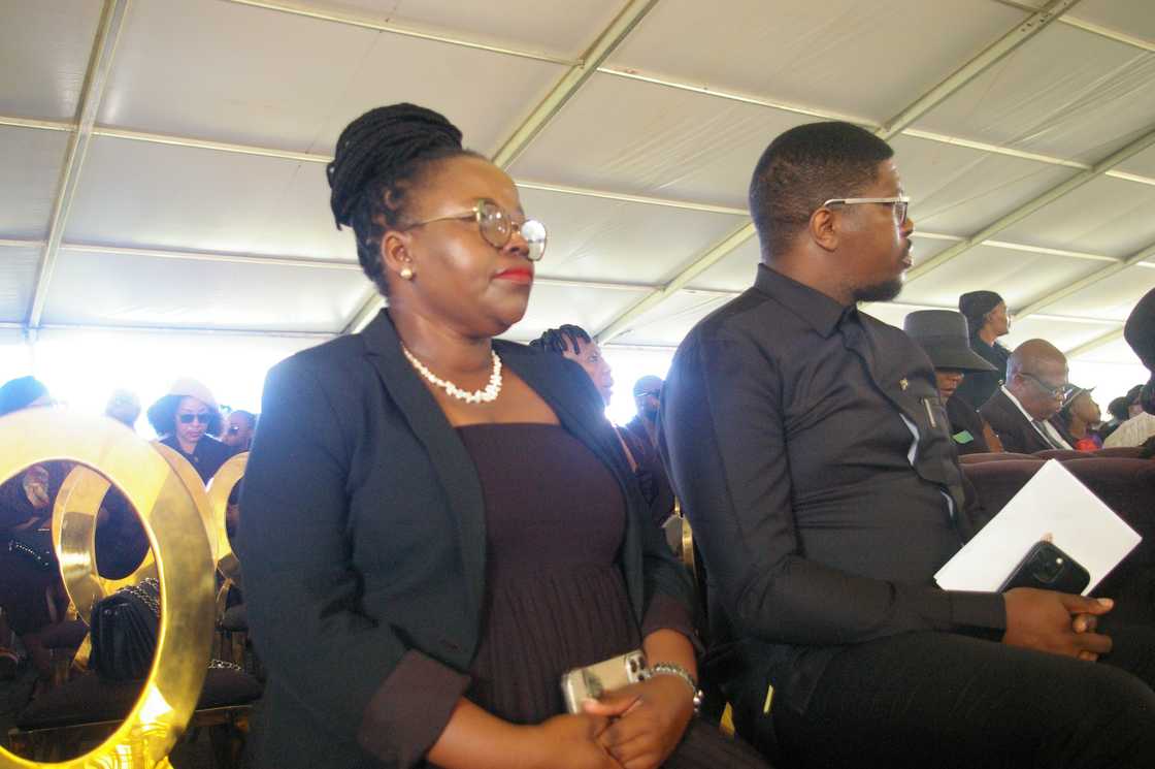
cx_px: 578
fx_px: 1010
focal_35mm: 32
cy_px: 384
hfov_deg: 59.5
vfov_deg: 41.7
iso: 1600
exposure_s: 1/125
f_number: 4
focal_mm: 21
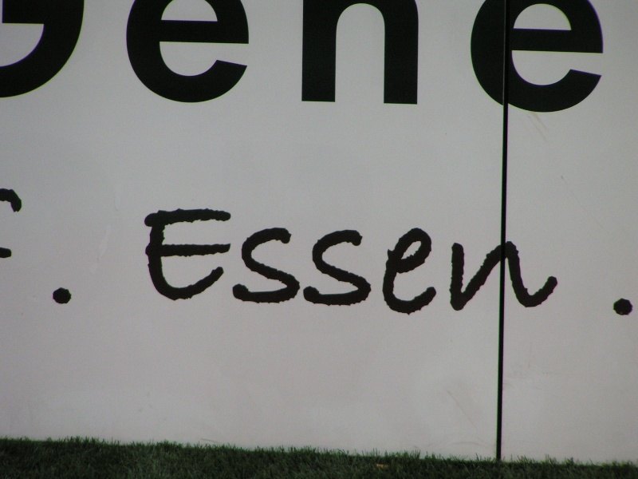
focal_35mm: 380
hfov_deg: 5.2
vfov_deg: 3.9
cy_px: 240
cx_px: 319
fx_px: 7004
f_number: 3.5
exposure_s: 1/320
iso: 200
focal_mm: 58
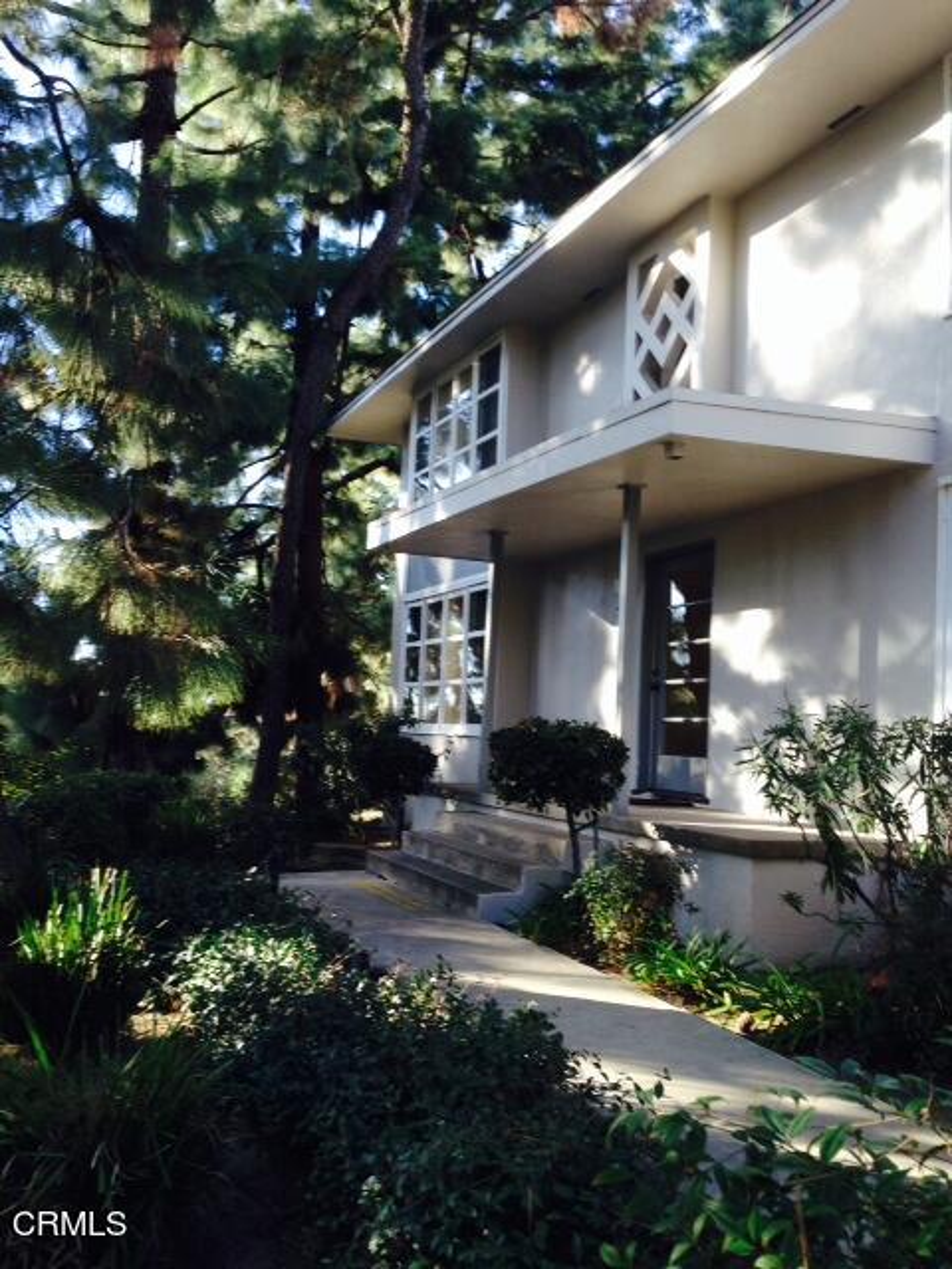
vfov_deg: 55.4
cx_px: 476
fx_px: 1210
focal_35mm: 33
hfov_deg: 42.9
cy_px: 634
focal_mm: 4.12
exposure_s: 1/120
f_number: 2.4
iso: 50
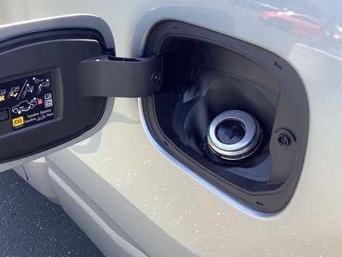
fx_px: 425
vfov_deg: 33.5
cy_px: 103
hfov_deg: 43.5
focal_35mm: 43
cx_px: 129
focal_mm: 3.3
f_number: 2.4
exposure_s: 1/120
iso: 32
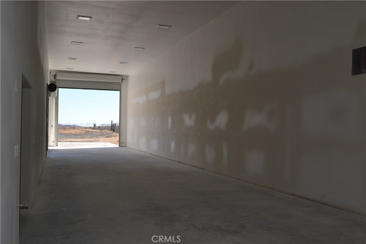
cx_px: 183
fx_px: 397
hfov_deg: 49.5
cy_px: 122
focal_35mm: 39
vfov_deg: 34.2
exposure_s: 1/200
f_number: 6.3
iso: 100
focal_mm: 26
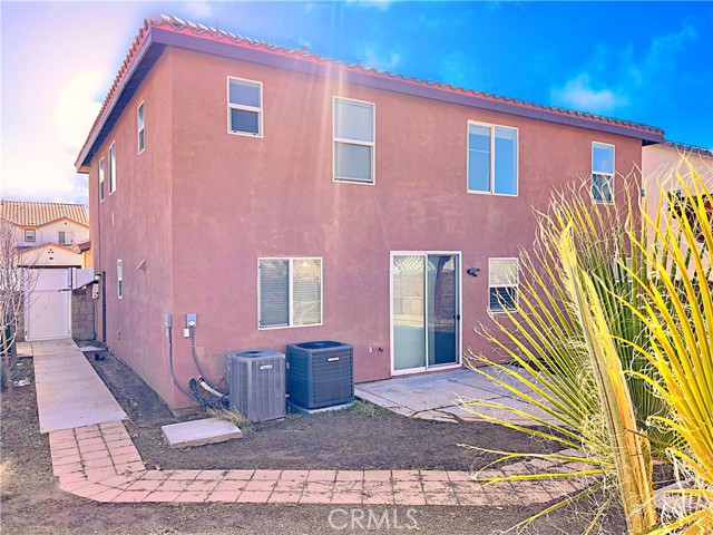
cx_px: 356
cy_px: 268
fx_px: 536
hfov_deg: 67.3
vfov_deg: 53.1
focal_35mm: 26
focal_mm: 5.7
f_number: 1.5
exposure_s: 1/1972
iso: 50
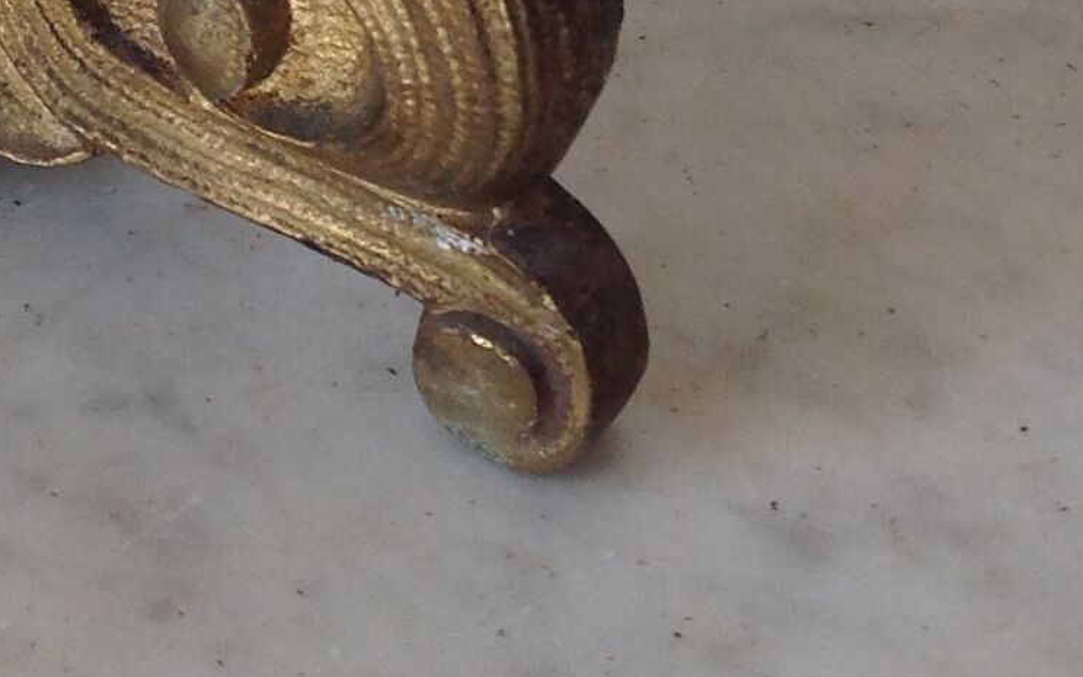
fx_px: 3807
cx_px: -17
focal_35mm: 129
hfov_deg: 15.9
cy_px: -364
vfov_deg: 9.8
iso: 64
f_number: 2.4
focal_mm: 4.28
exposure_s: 1/120
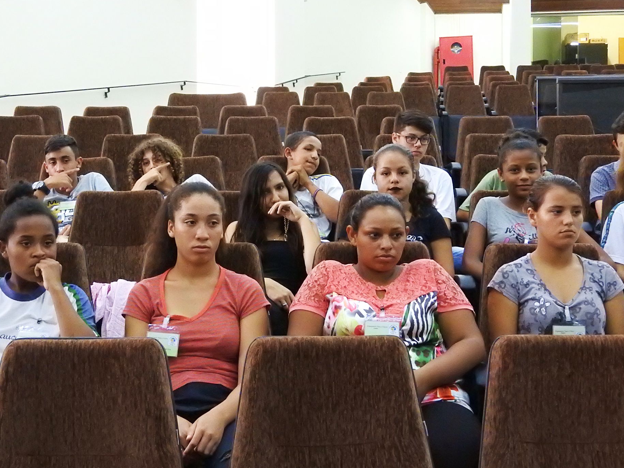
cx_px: 261
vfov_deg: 25.2
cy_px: 196
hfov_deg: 33.2
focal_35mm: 58
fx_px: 1046
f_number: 4
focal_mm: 8.1
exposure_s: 1/50
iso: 1600
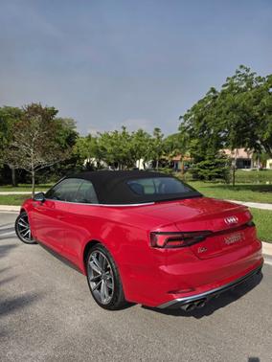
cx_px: 136
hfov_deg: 58.9
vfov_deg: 73.9
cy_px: 181
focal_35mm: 23
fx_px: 241
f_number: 1.7
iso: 80
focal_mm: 6.3
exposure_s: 1/10000
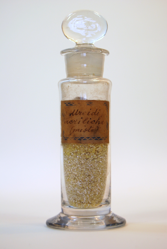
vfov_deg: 24.6
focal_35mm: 82
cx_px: 84
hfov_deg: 16.6
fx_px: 572
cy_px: 124
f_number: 5.6
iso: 220
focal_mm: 55
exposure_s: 1/125
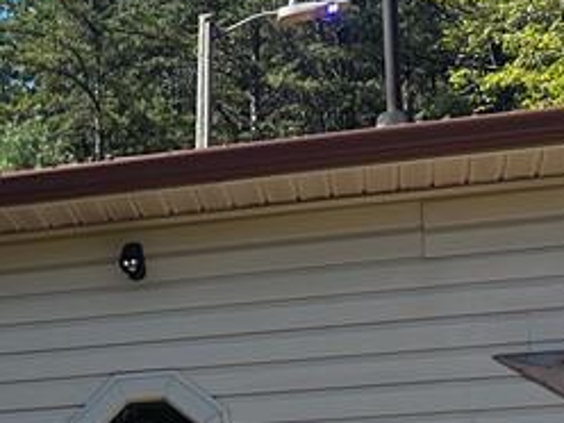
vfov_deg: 14.1
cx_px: -184
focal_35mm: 99
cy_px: 621
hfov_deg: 18.4
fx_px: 1613
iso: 80
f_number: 1.78
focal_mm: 6.86
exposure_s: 1/1721
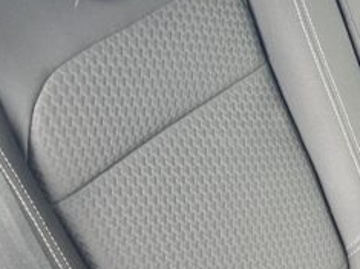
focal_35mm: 88
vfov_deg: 16.8
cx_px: 383
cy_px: 125
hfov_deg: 21.3
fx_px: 915
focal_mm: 5.7
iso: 125
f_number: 1.5
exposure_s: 1/60
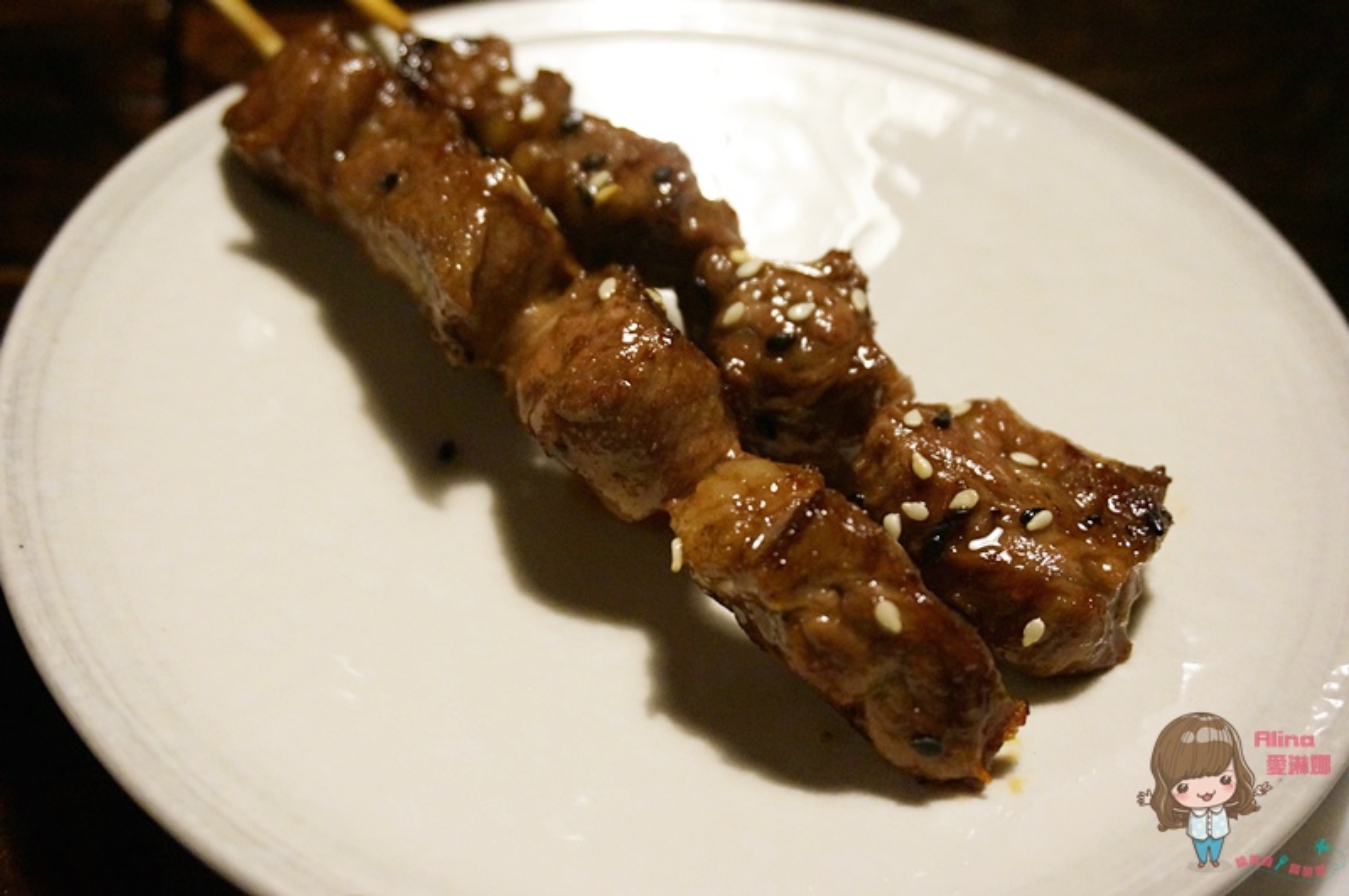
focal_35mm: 44
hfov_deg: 45.0
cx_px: 674
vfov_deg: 30.8
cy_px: 448
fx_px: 1629
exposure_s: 1/50
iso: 3200
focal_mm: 29
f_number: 4.5
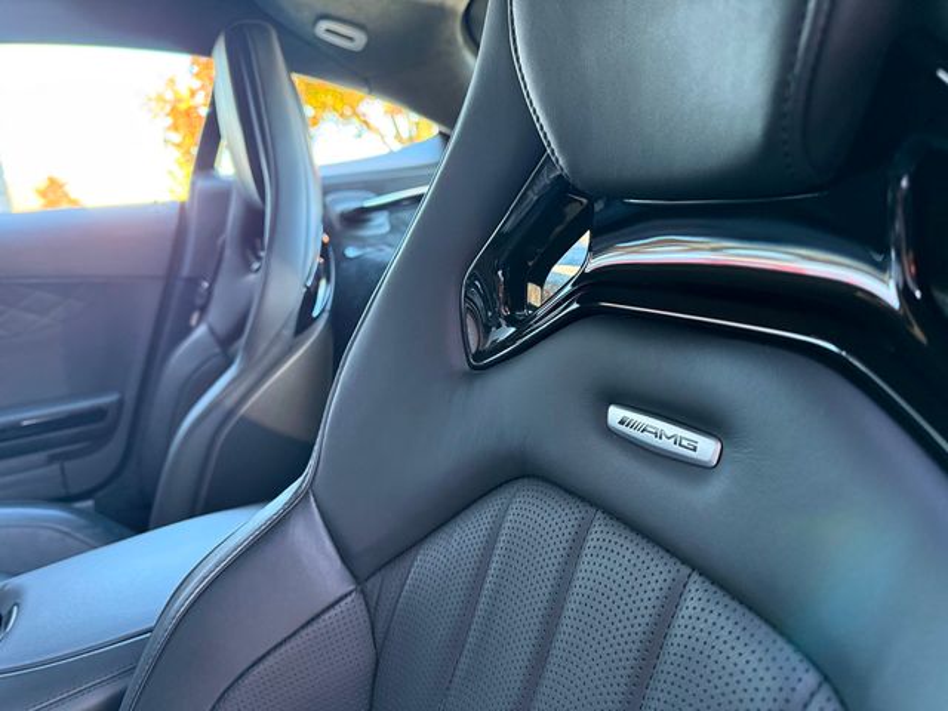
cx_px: 474
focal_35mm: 24
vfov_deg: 56.8
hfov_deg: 71.6
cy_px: 356
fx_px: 657
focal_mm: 6.76
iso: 500
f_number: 1.78
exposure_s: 1/60
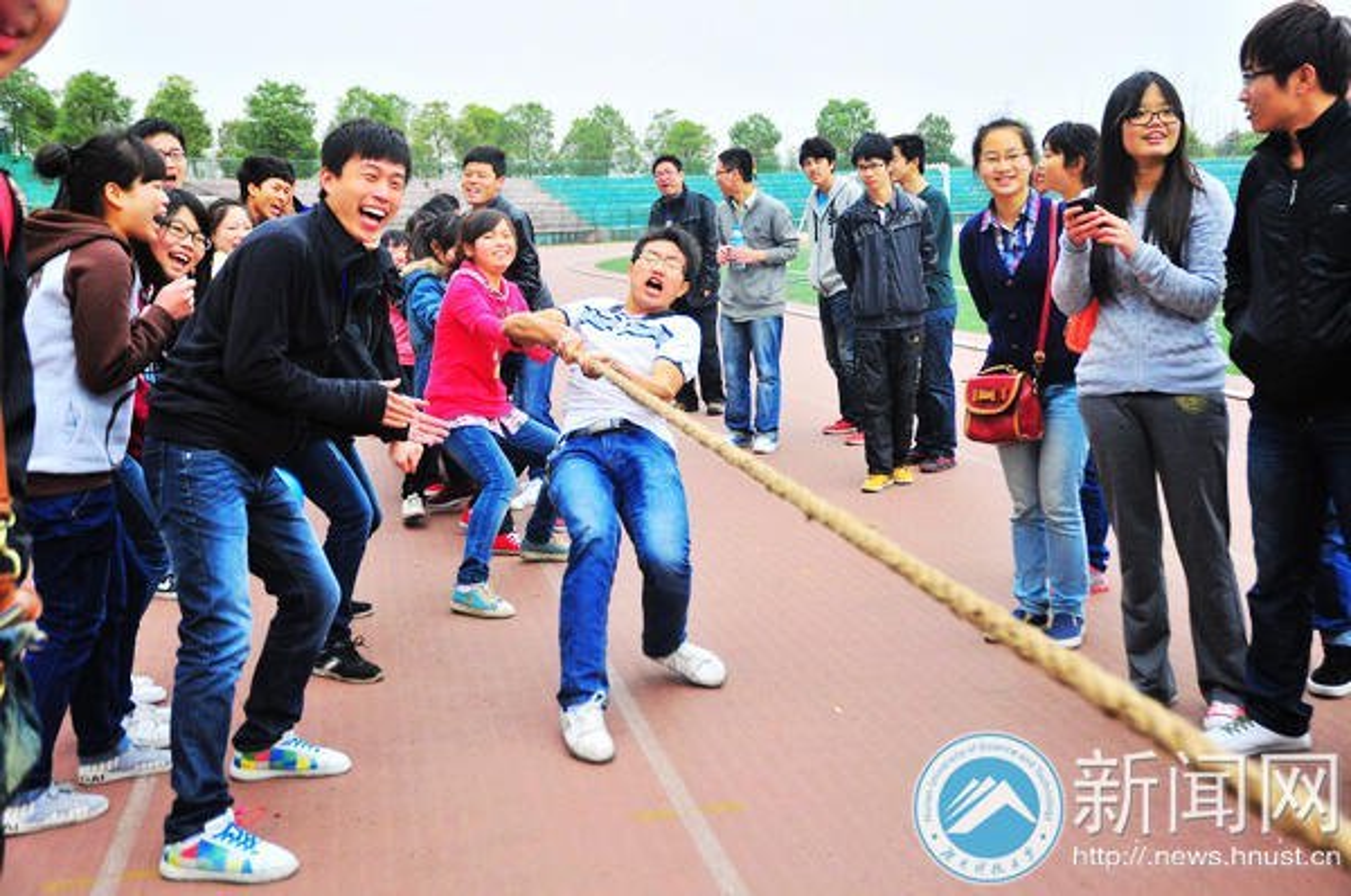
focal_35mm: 40
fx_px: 1517
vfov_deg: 32.9
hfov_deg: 48.0
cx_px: 676
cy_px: 448
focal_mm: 27
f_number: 3.8
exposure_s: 1/640
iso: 500
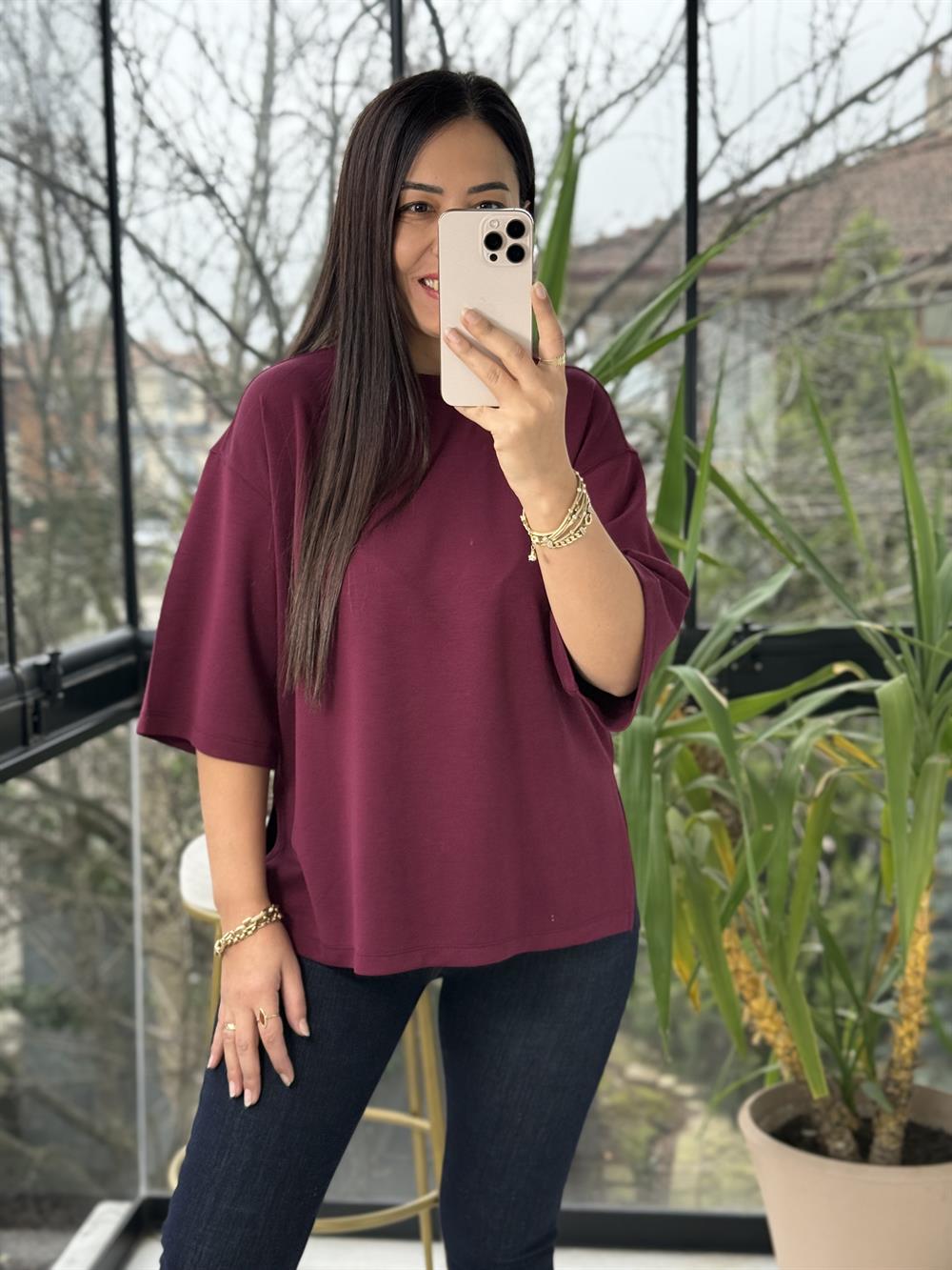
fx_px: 1760
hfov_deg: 30.3
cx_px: 476
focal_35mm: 48
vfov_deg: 39.7
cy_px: 635
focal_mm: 6.76
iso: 80
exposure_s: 1/243
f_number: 1.78
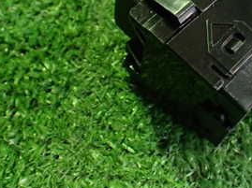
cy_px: 30
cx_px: 228
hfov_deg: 27.9
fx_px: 487
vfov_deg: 21.5
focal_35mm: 67
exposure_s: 1/40
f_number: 2.3
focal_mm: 5.4
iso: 800
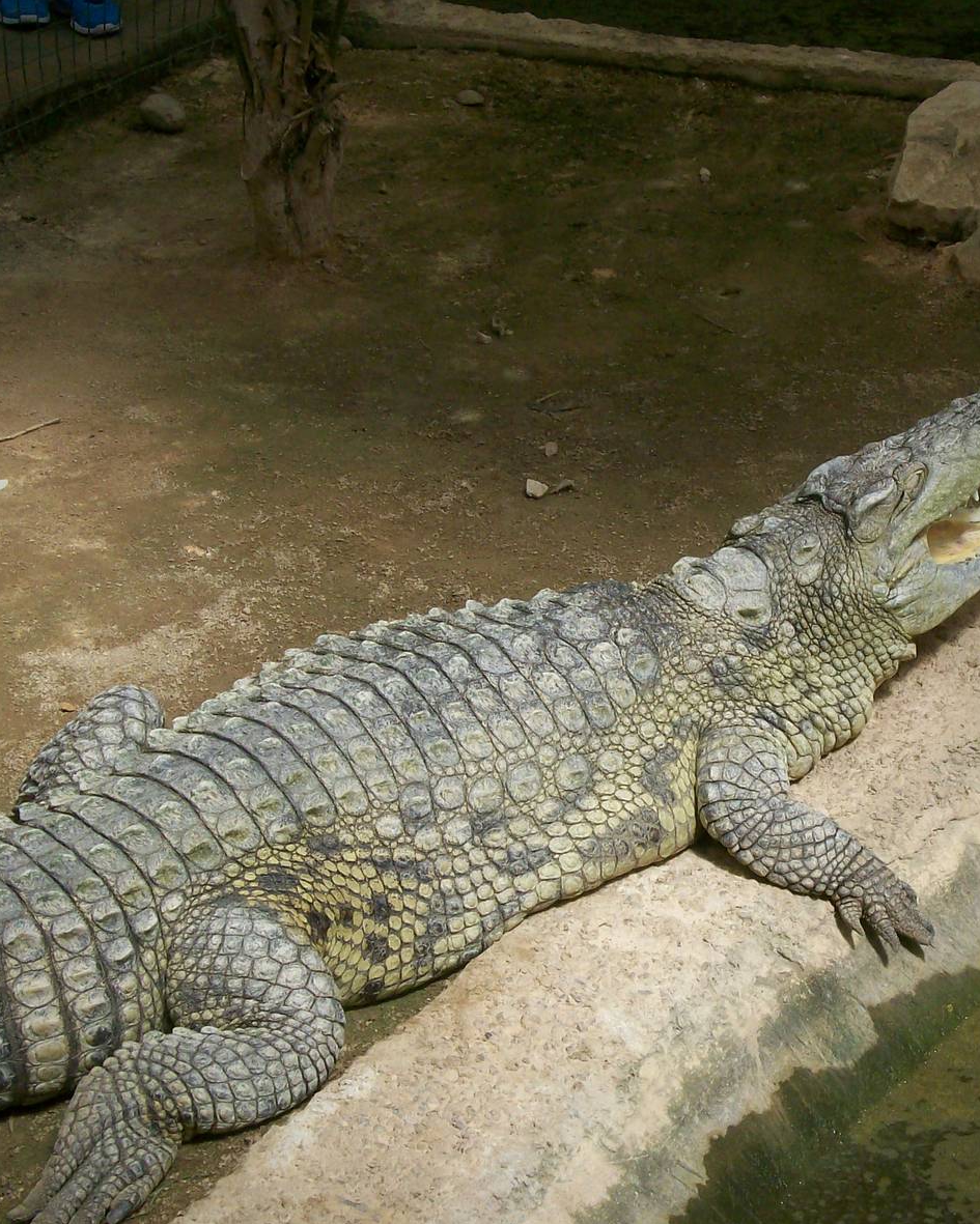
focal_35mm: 74
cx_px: 692
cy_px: 620
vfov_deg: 25.7
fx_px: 2683
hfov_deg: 20.6
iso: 80
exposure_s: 1/541
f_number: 6
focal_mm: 9.4
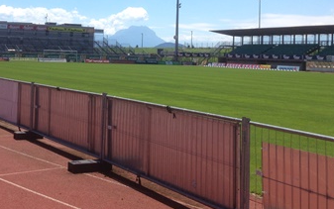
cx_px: 121
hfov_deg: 30.9
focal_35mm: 66
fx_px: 601
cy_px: 30
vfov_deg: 19.4
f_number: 2.4
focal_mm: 4.28
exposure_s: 1/1972
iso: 50
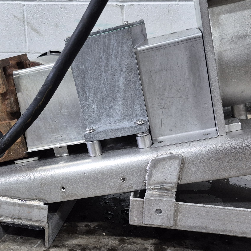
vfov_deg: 35.2
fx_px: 394
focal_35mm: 48
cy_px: 153
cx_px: 99
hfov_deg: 35.2
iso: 500
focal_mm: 5.4
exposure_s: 1/120
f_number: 1.8
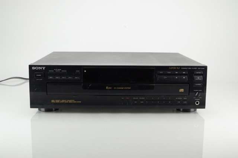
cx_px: 119
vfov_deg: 25.6
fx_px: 346
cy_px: 79
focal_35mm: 52
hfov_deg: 37.9
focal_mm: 35
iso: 640
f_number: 5.6
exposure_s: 1/125
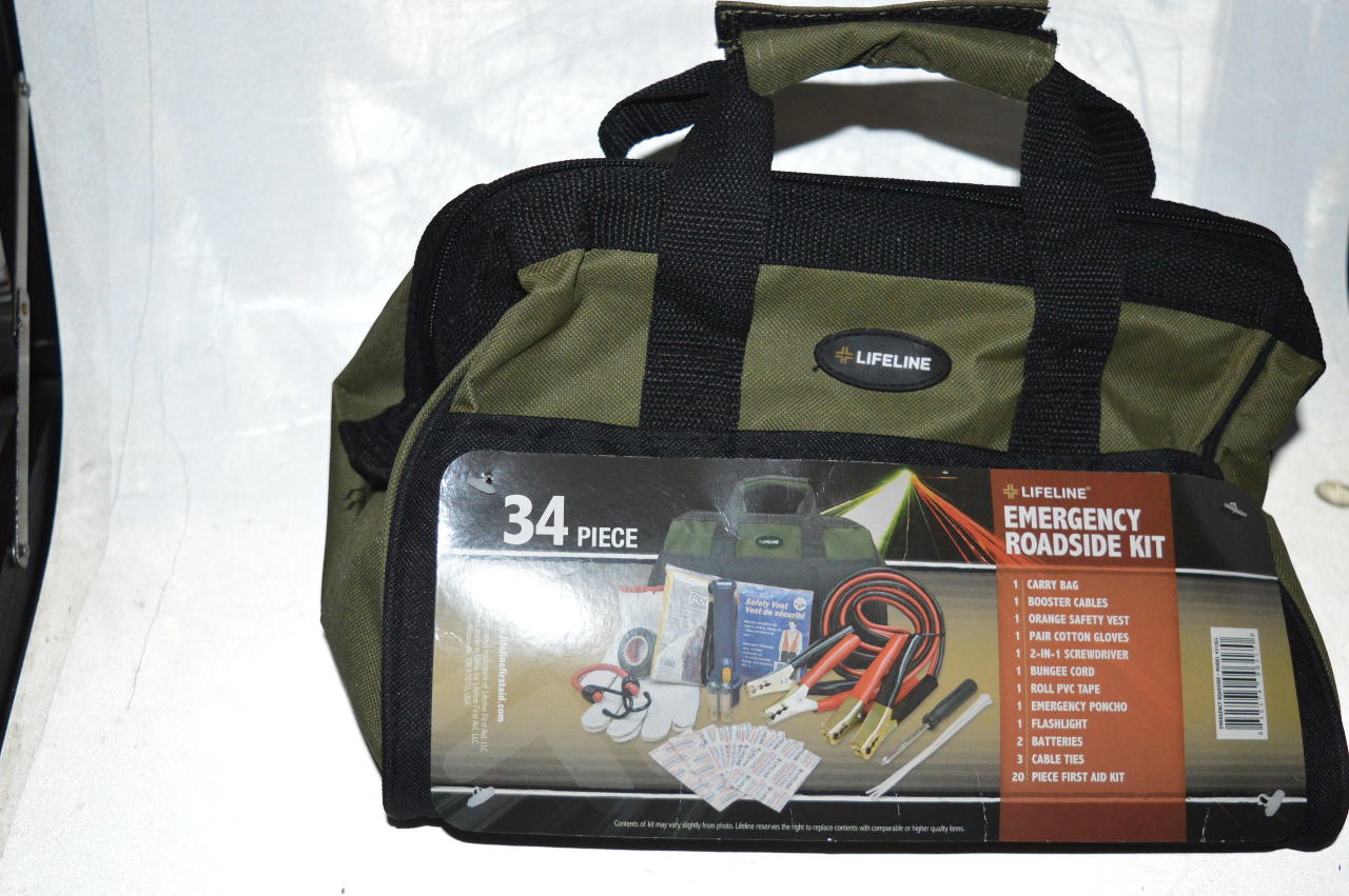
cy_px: 448
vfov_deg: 31.8
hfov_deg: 46.4
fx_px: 1572
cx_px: 674
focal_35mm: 42
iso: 1800
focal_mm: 28
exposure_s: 1/60
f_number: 4.2
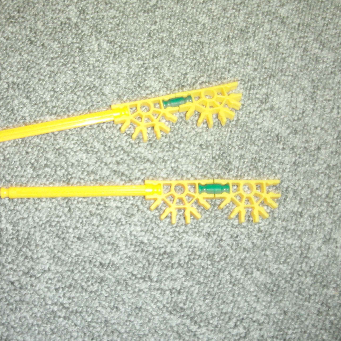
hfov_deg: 37.3
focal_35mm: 45
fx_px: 502
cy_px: 170
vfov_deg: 37.6
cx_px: 130
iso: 400
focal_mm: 6.66
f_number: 3.9
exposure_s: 1/40
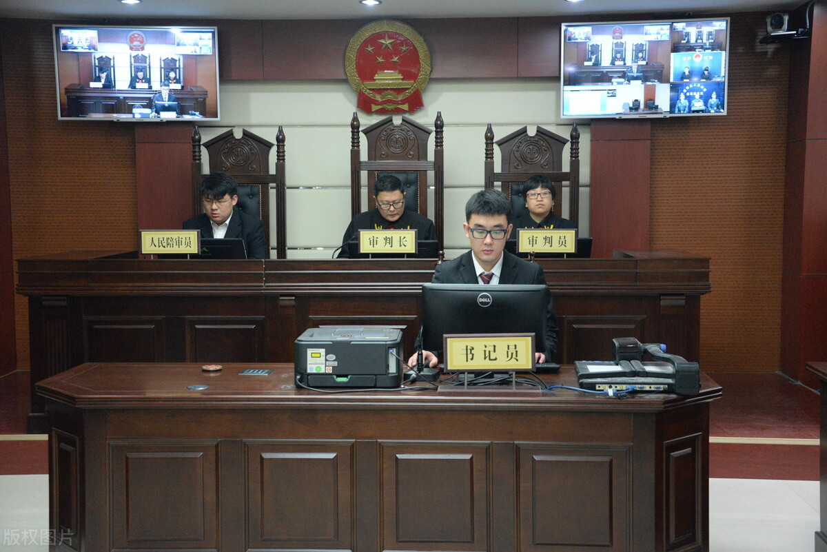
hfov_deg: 41.1
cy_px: 276
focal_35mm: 48
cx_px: 414
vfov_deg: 28.1
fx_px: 1103
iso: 6400
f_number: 4.2
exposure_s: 1/160
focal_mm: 48
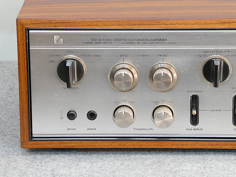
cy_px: 88
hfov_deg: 10.7
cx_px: 118
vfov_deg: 8.0
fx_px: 1261
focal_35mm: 185
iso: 200
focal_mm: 33.2
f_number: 5.6
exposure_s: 1/8
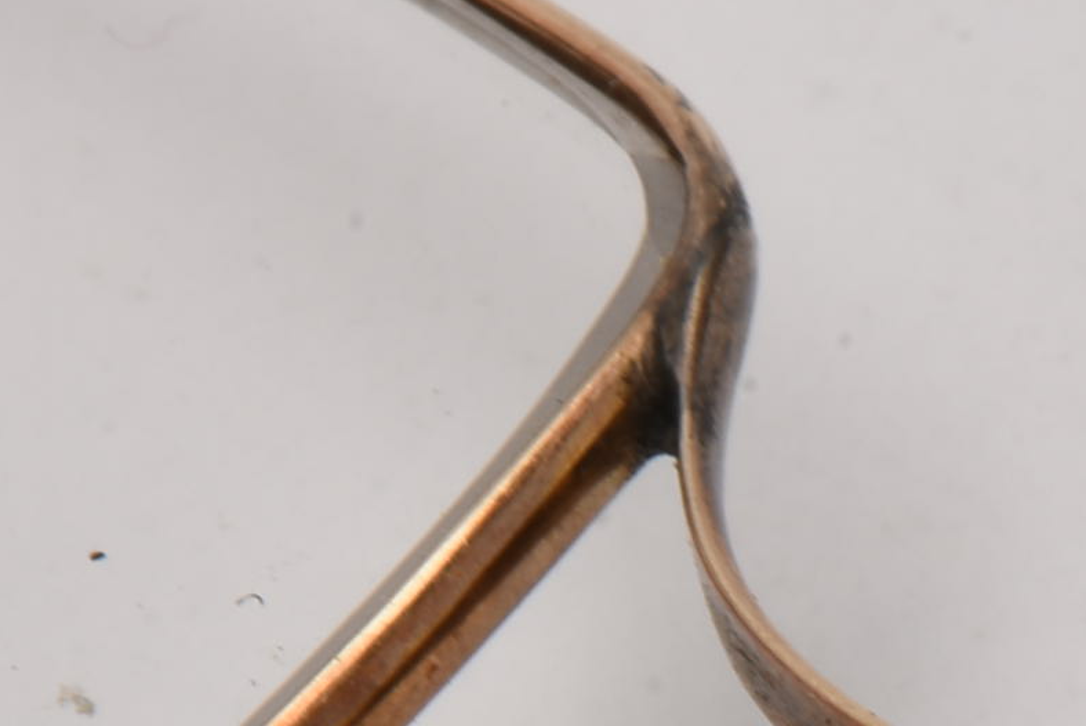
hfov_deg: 4.2
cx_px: 936
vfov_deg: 2.8
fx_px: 14638
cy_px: 1068
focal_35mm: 485
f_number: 29
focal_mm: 85
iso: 100
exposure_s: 1/125
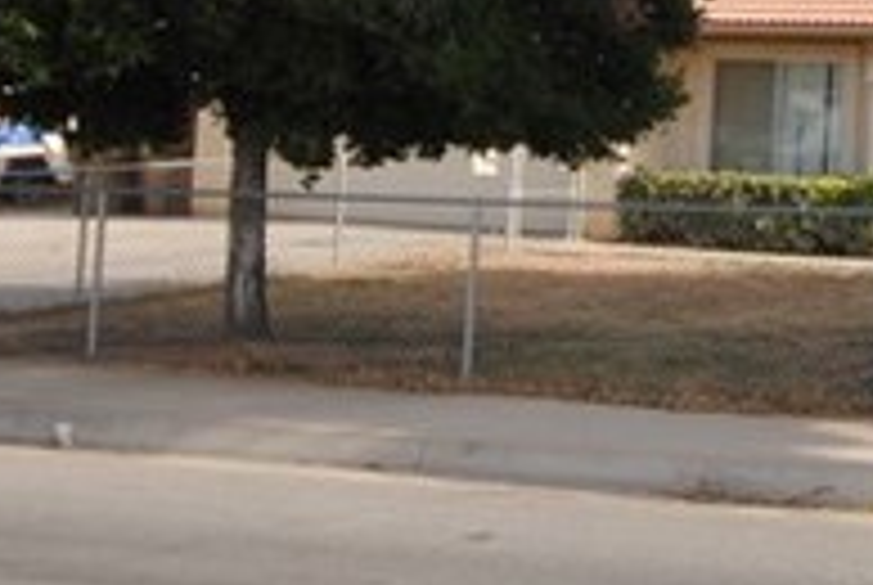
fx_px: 1919
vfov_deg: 16.9
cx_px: 1224
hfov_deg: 22.2
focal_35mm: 79
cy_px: -20
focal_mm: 10
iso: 100
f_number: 7.1
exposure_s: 1/200
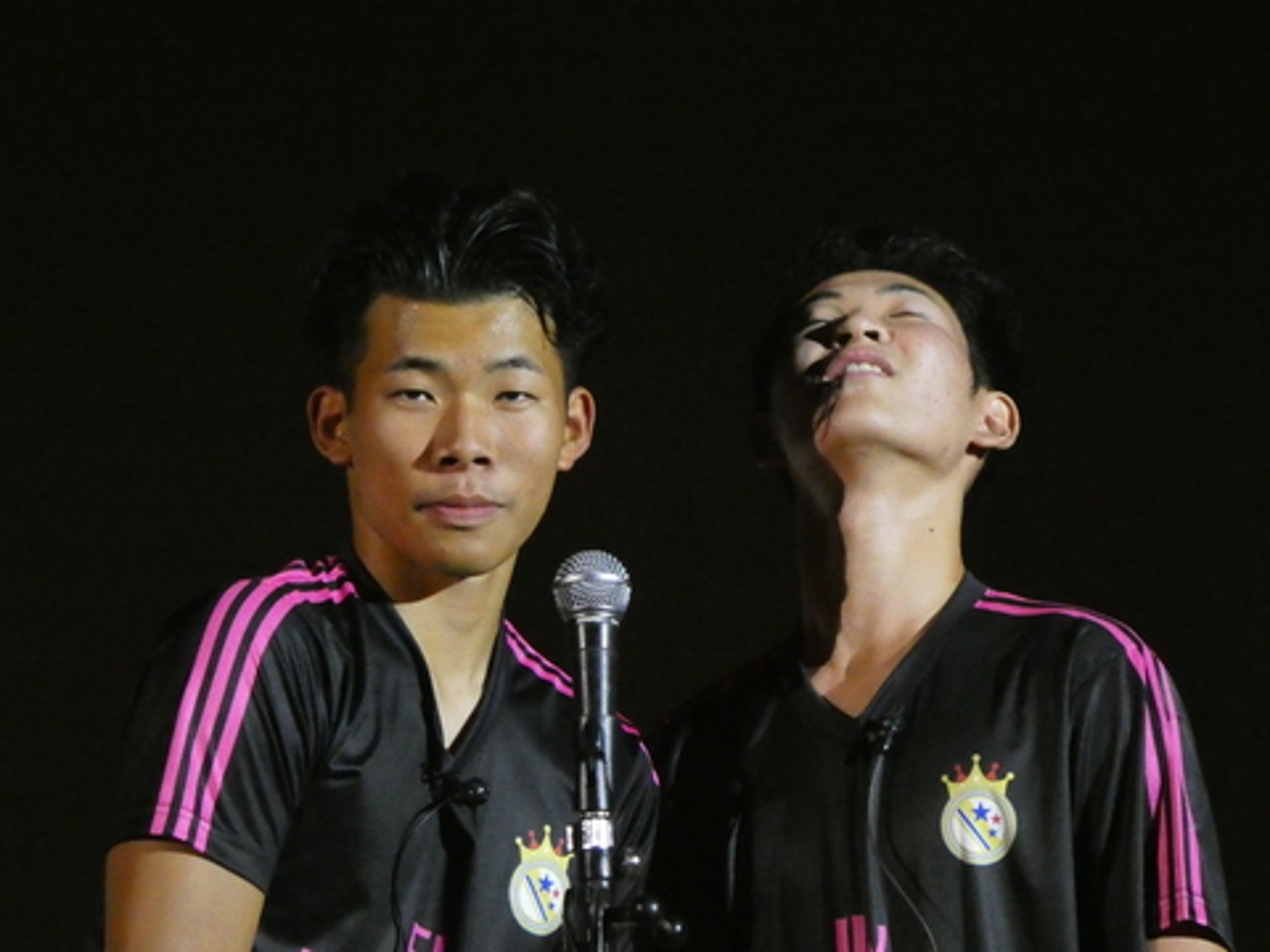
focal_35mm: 266
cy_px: 476
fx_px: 9759
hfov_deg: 7.4
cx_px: 635
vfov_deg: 5.6
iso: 3200
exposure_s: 1/125
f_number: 5.5
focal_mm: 47.6
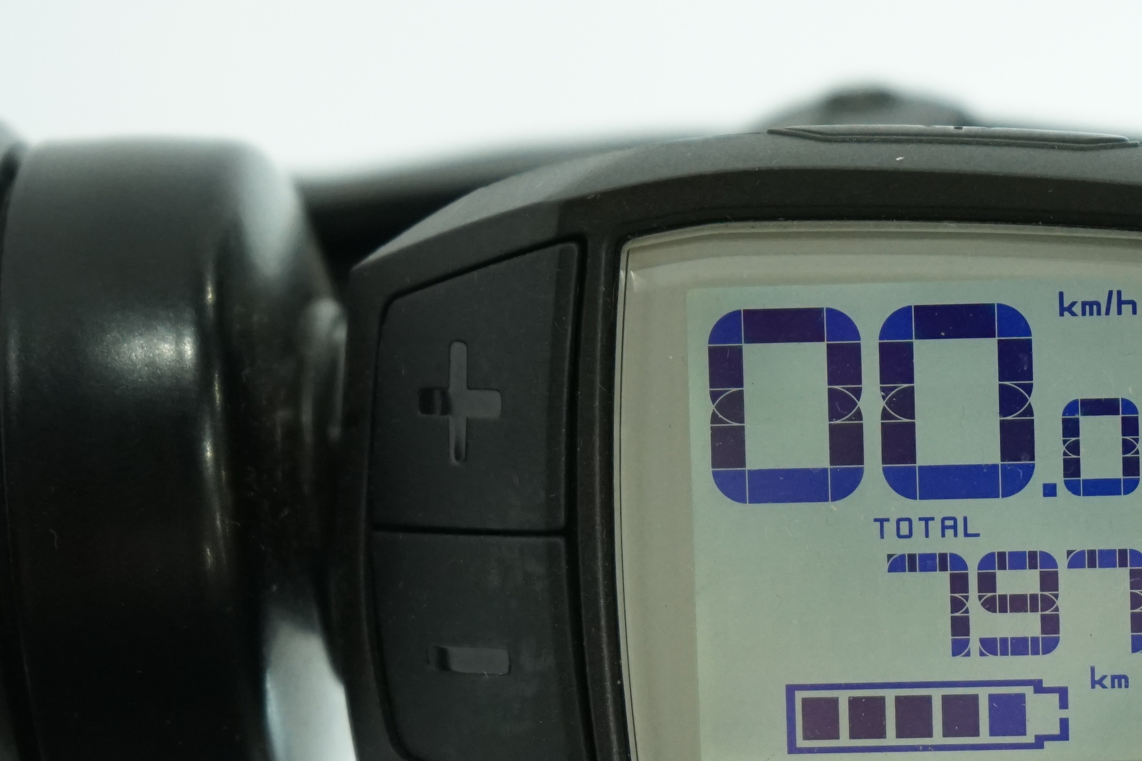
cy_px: 565
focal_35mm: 151
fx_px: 4789
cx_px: 961
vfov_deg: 9.1
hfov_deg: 13.5
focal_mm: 62
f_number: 5.6
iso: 1600
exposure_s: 1/200
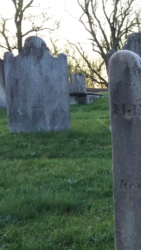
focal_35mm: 69
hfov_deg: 15.2
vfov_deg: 30.1
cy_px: 188
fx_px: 458
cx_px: 254
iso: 160
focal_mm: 4.15
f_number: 2.2
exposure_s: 1/30
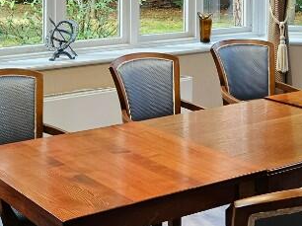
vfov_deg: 18.3
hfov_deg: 25.4
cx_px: 141
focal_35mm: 77
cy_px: -28
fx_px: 671
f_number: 1.8
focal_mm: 5.4
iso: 200
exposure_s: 1/100
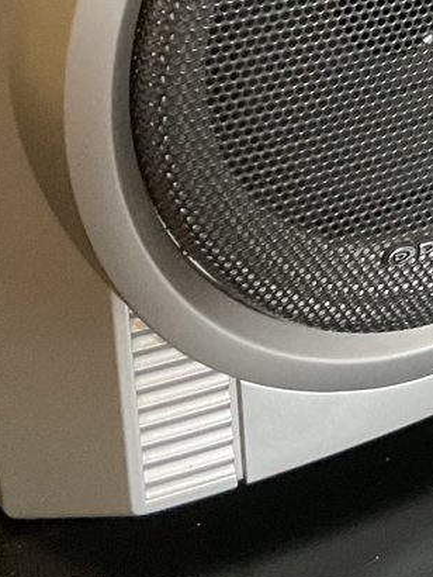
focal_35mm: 107
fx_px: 1783
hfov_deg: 13.5
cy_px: -147
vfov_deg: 17.4
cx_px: 517
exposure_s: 1/60
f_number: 1.8
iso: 200
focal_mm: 3
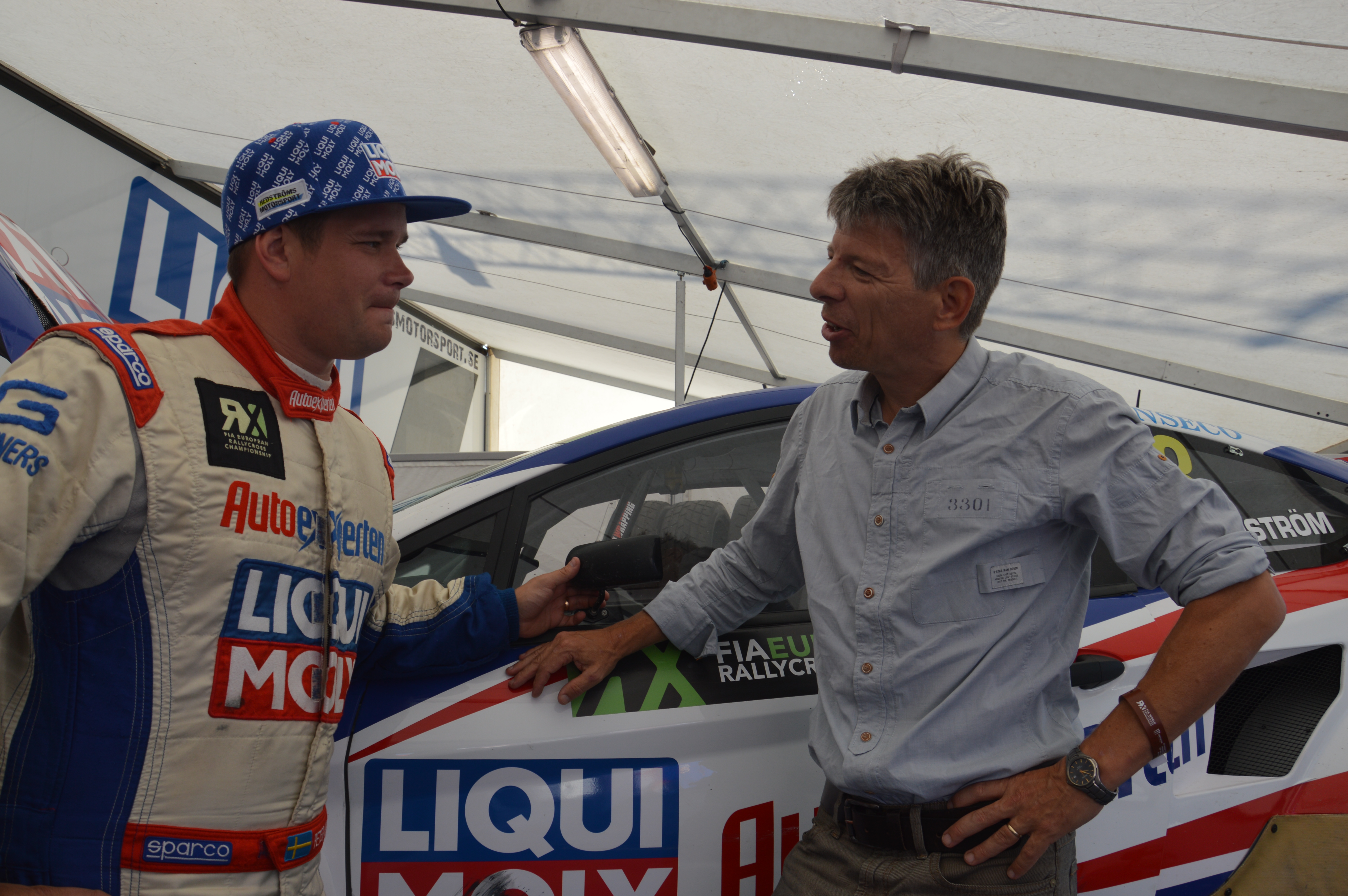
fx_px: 1010
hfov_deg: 67.4
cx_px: 674
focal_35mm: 27
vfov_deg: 47.8
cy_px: 448
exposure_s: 1/160
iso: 100
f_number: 6.3
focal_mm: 18
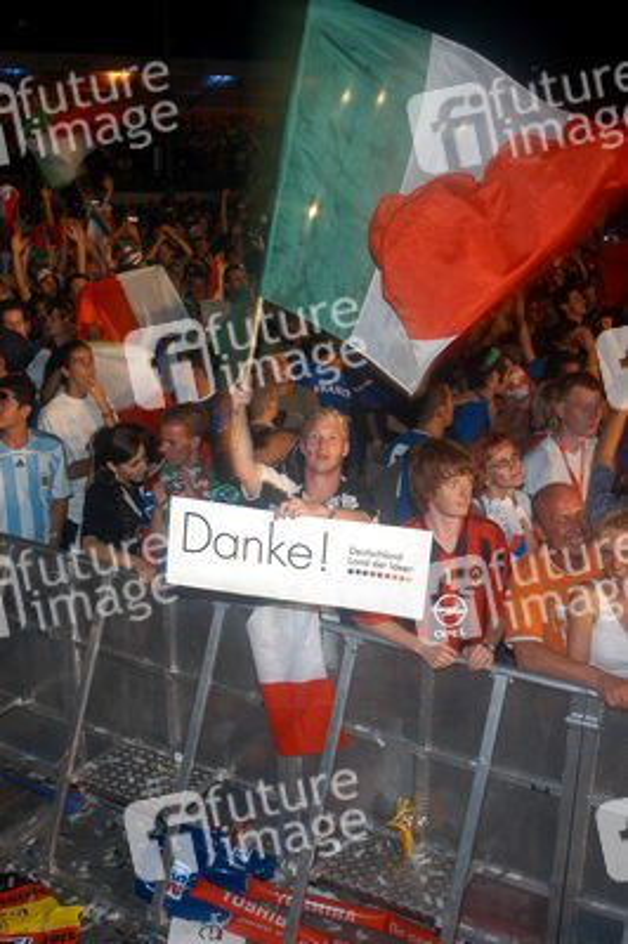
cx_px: 314
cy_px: 472
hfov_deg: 31.8
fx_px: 1101
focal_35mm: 42
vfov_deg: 46.4
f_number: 5.6
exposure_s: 1/15
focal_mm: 28
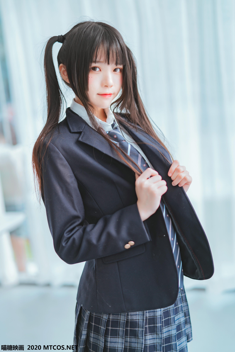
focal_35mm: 50
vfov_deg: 39.6
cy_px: 176
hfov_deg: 27.0
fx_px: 489
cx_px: 118
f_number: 1.4
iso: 100
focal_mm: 50
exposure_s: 1/400
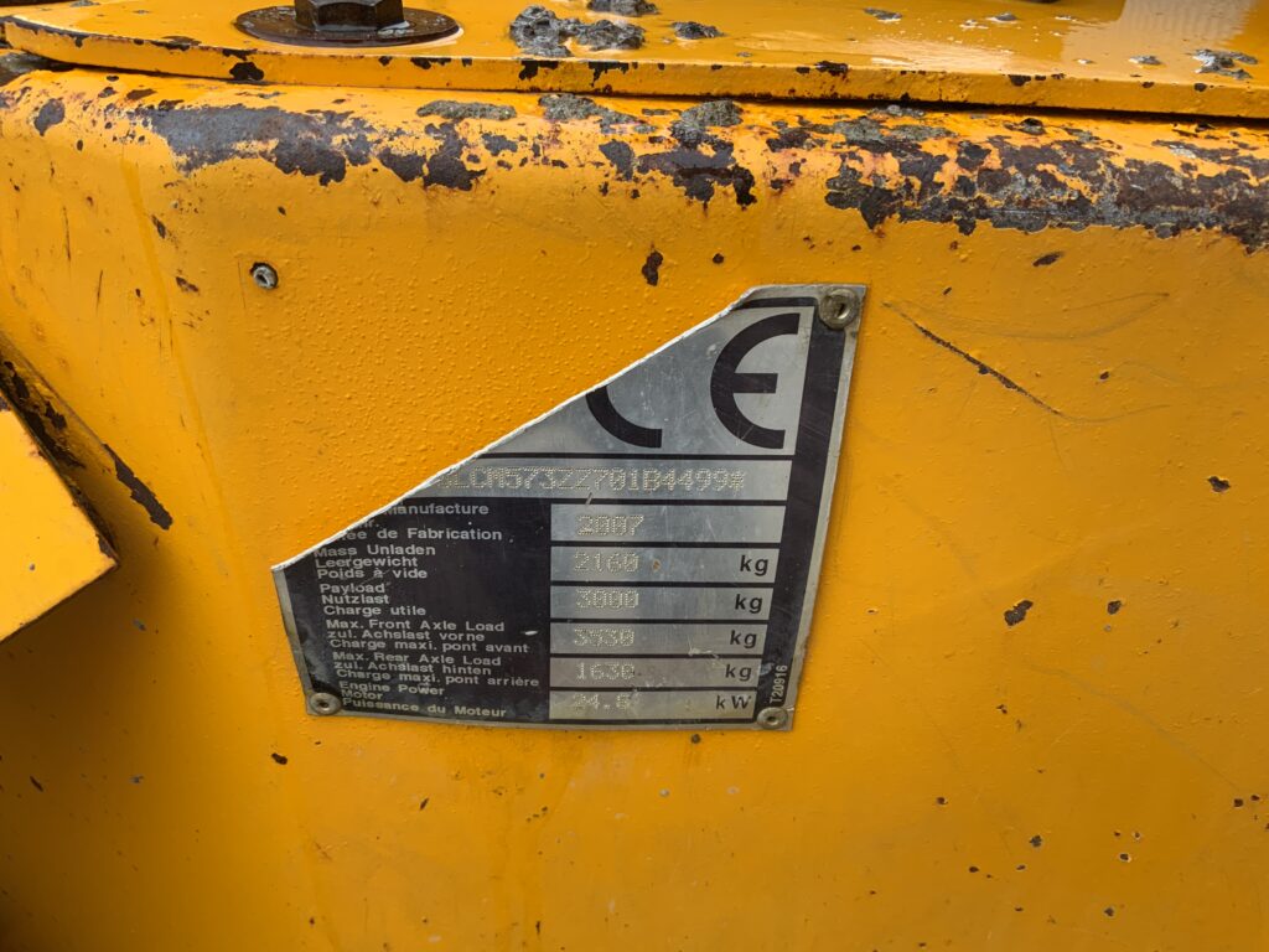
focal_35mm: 29
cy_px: 476
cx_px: 634
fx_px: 1063
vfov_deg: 48.2
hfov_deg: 61.7
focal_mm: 3
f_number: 1.8
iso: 25
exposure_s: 1/122
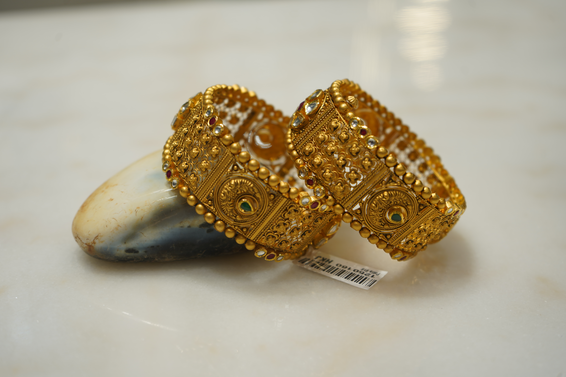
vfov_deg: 27.0
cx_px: 283
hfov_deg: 39.6
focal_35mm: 50
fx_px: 786
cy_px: 188
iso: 100
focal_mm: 50
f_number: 5
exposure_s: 1/50
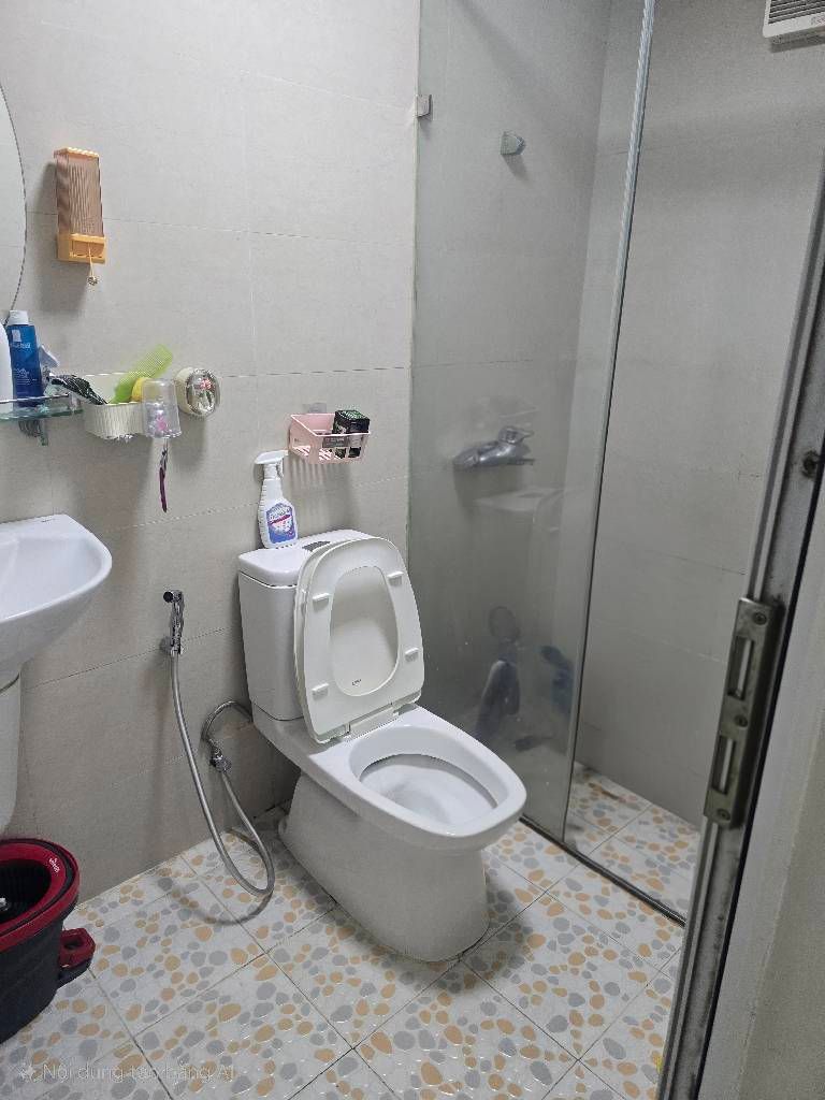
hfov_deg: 58.9
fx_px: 731
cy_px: 550
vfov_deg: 73.9
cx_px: 412
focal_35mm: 23
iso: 400
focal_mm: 6.3
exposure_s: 1/101
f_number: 1.7
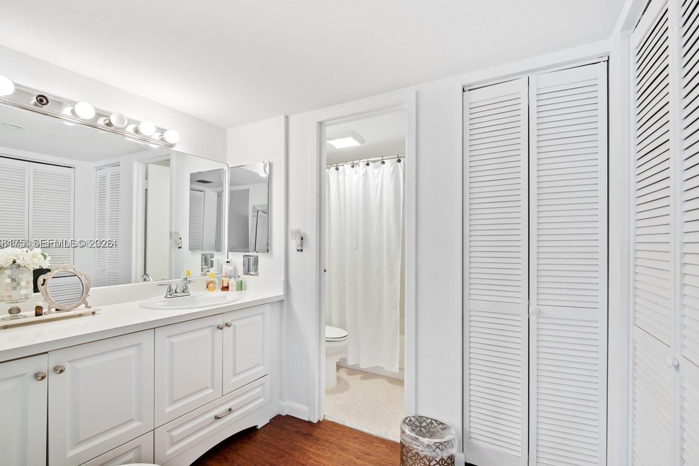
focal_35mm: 16
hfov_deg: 96.7
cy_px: 244
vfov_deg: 73.7
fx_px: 311
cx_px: 341
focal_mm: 15
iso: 200
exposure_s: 1/4
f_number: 8
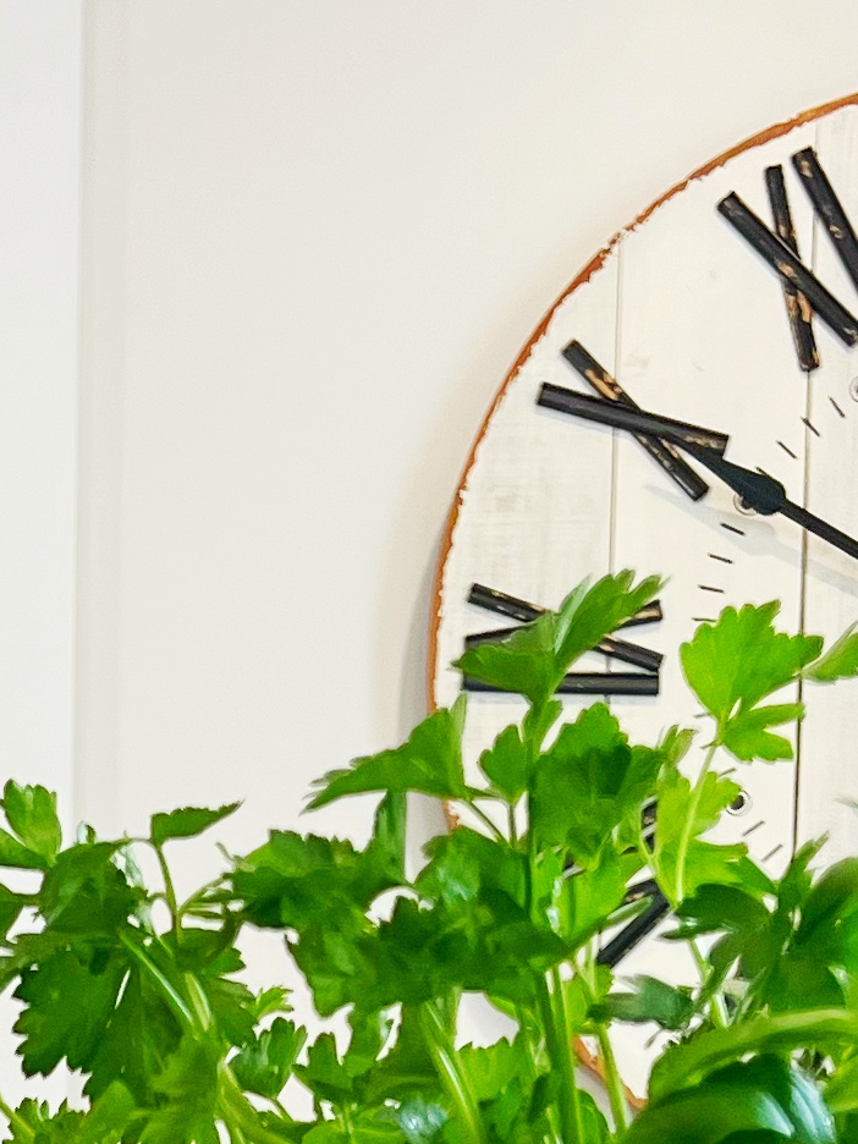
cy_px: 1797
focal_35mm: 112
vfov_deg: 15.9
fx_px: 3701
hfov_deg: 12.9
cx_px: -197
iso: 80
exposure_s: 1/60
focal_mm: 5.7
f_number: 1.5
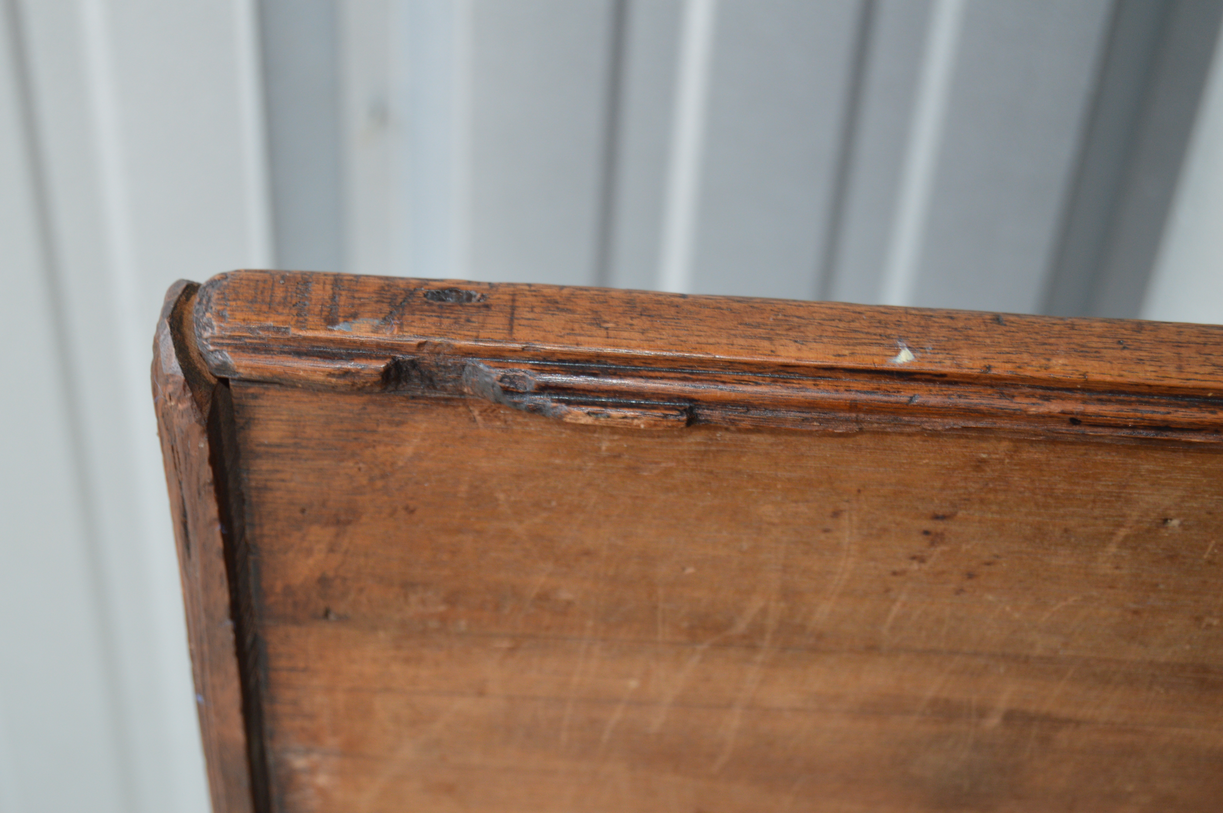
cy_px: 406
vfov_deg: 16.5
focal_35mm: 82
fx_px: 2800
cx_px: 612
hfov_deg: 24.6
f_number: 5.6
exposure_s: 1/60
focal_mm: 55
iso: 400
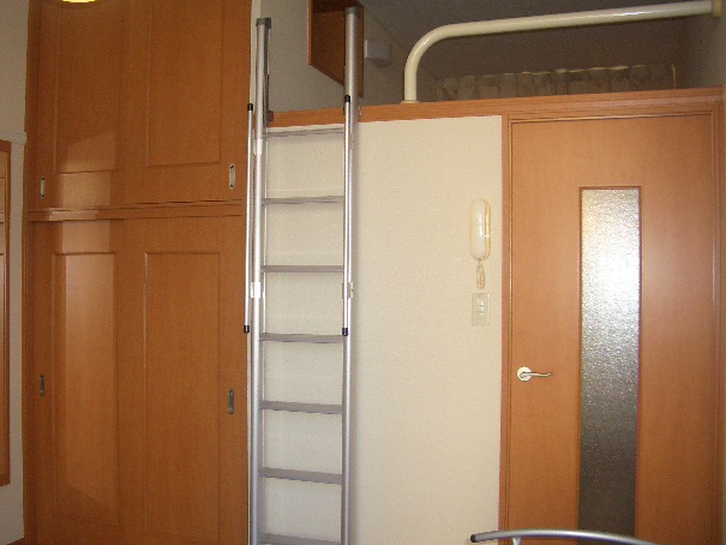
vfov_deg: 38.7
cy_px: 269
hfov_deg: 50.1
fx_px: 776
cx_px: 352
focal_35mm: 37
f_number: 2.6
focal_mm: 5.8
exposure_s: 1/80
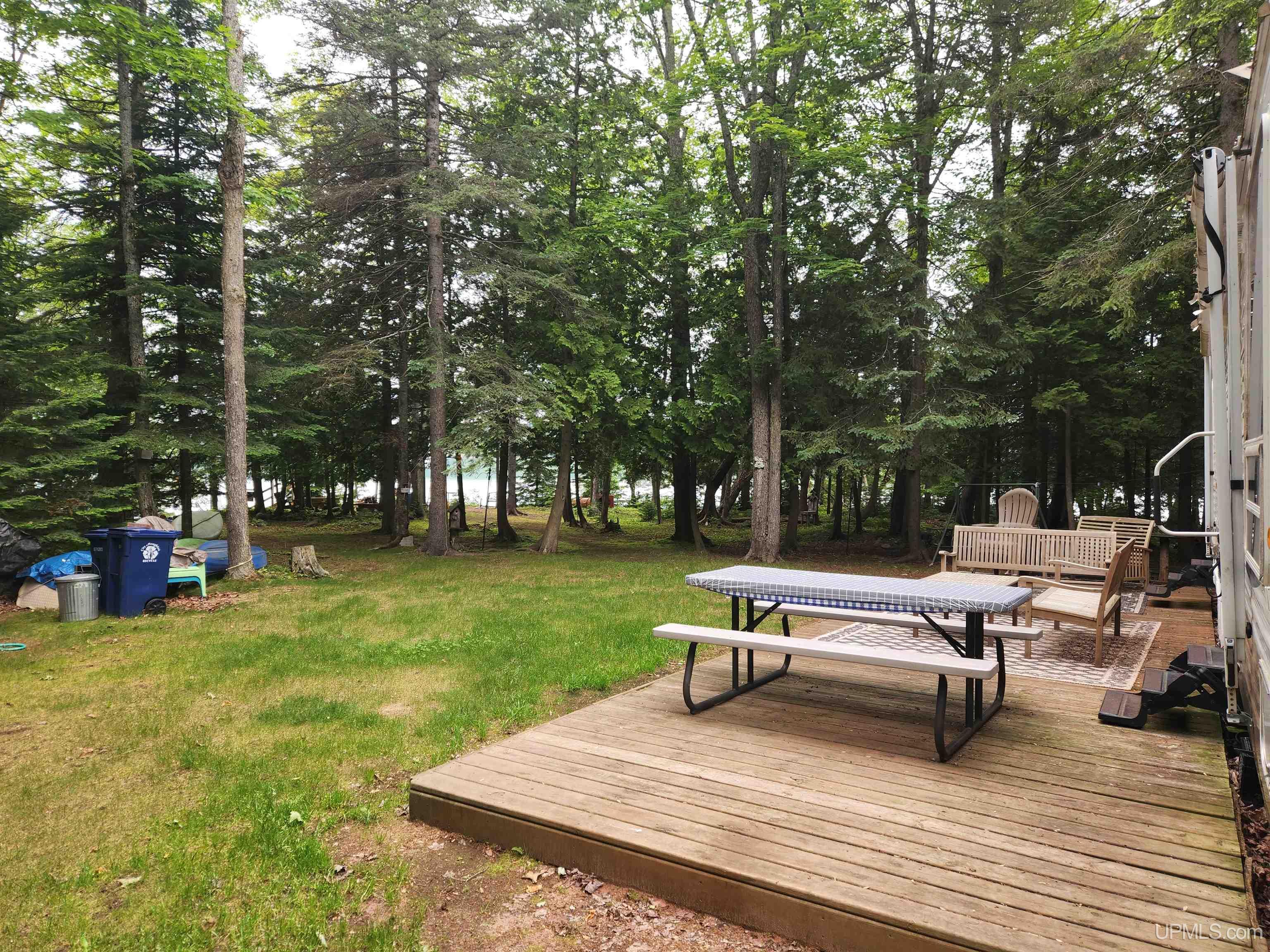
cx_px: 635
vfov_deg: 58.9
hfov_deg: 73.9
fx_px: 844
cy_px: 476
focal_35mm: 23
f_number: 1.8
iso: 50
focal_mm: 5.4
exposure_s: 1/180
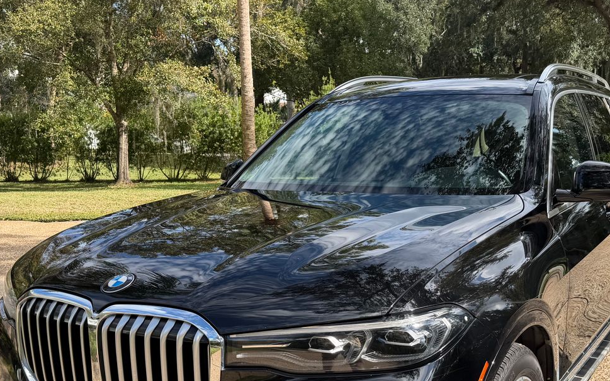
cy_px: 263
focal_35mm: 42
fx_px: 698
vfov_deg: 30.3
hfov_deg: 47.1
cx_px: 328
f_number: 1.78
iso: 80
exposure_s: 1/1949
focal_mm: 6.76
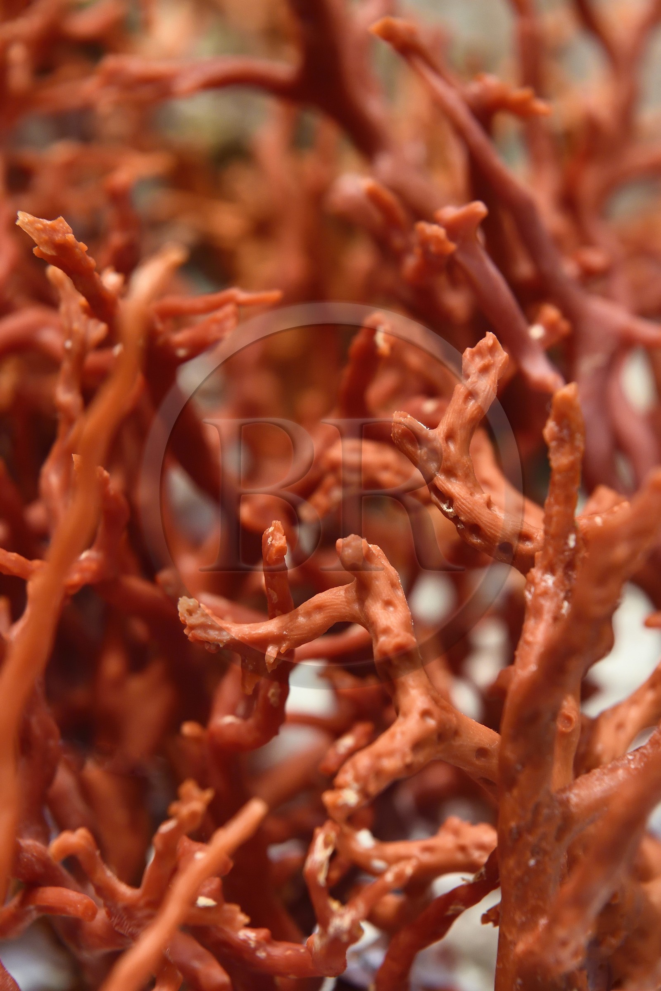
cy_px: 496
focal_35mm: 70
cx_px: 330
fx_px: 1928
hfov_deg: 19.5
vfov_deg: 28.8
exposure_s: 1/60
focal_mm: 70
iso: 1600
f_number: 8
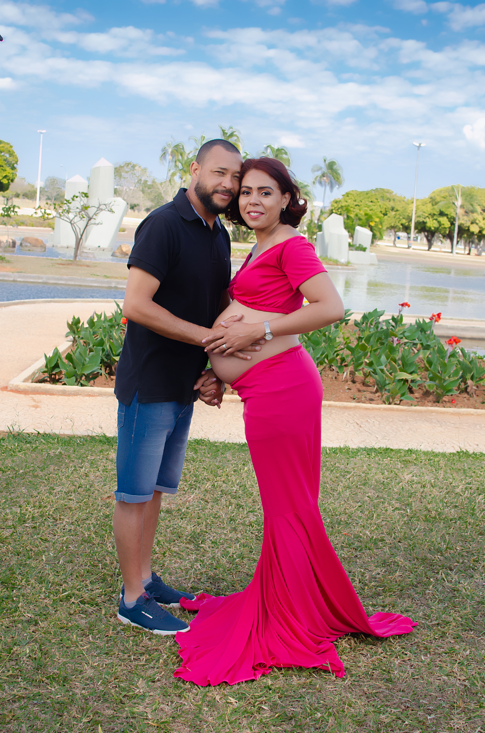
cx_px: 242
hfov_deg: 25.6
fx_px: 1066
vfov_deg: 37.9
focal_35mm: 52
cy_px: 366
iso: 100
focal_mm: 35
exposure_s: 1/125
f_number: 5
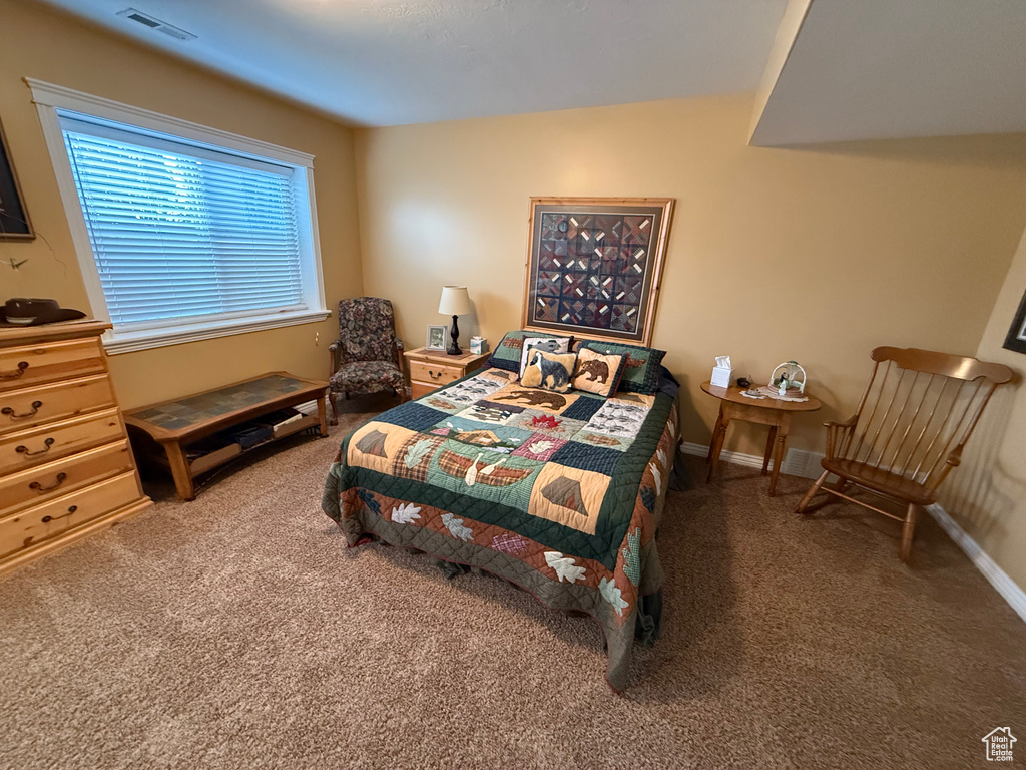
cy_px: 385
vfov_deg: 85.7
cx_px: 513
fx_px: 415
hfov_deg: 102.1
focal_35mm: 14
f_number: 2.2
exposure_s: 1/60
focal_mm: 2.22
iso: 800
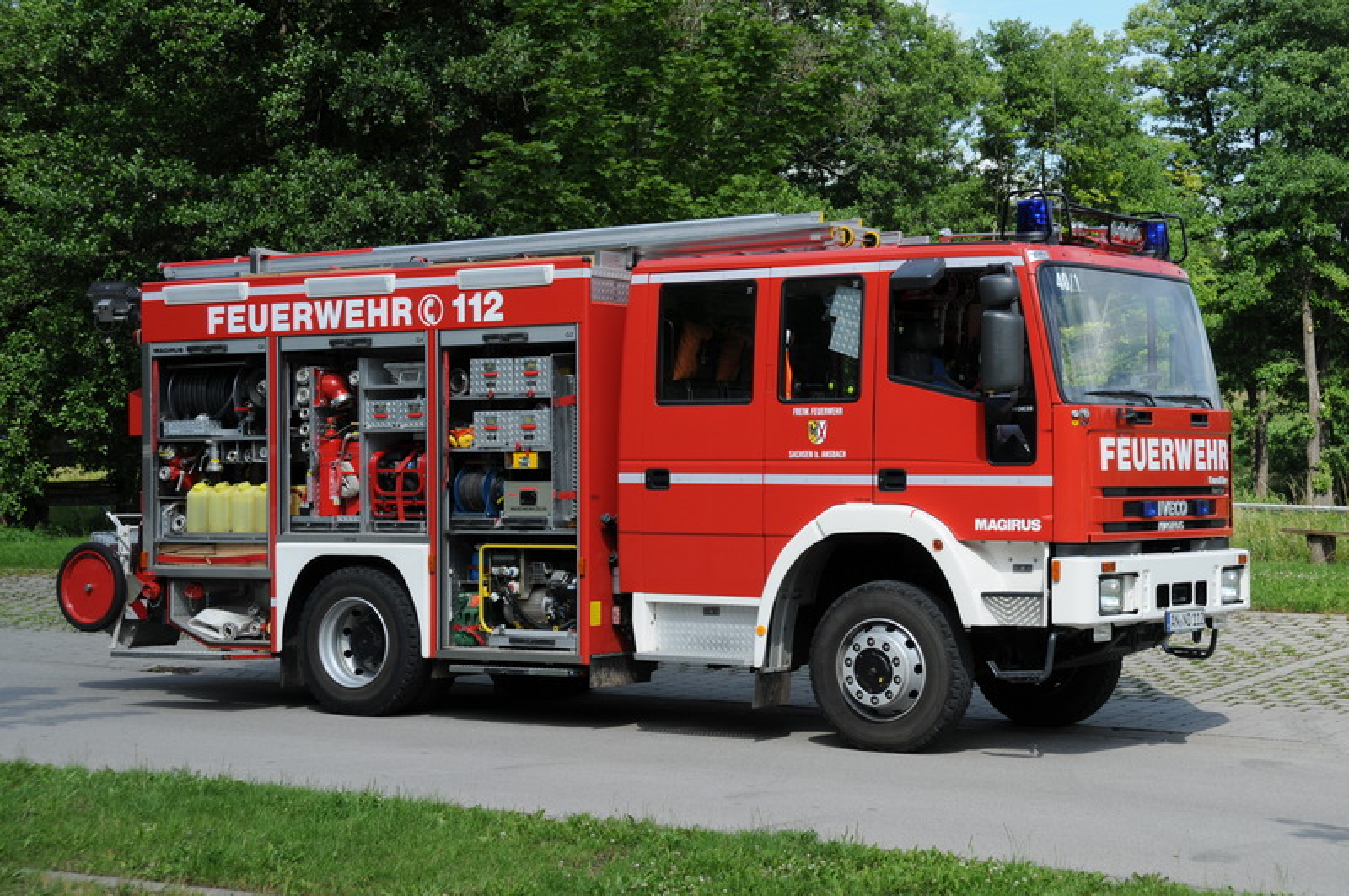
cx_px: 674
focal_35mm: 68
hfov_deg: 29.9
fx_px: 2526
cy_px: 448
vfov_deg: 20.1
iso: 200
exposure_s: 1/640
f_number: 5.6
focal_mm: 45
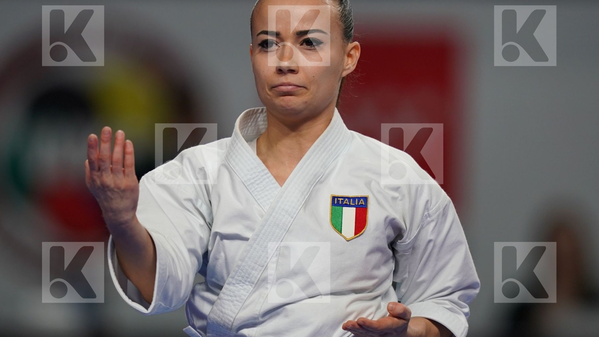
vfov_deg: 1.9
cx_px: 299
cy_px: 154
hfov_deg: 3.4
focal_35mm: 630
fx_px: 10006
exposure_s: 1/500
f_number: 2.8
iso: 640
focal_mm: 400
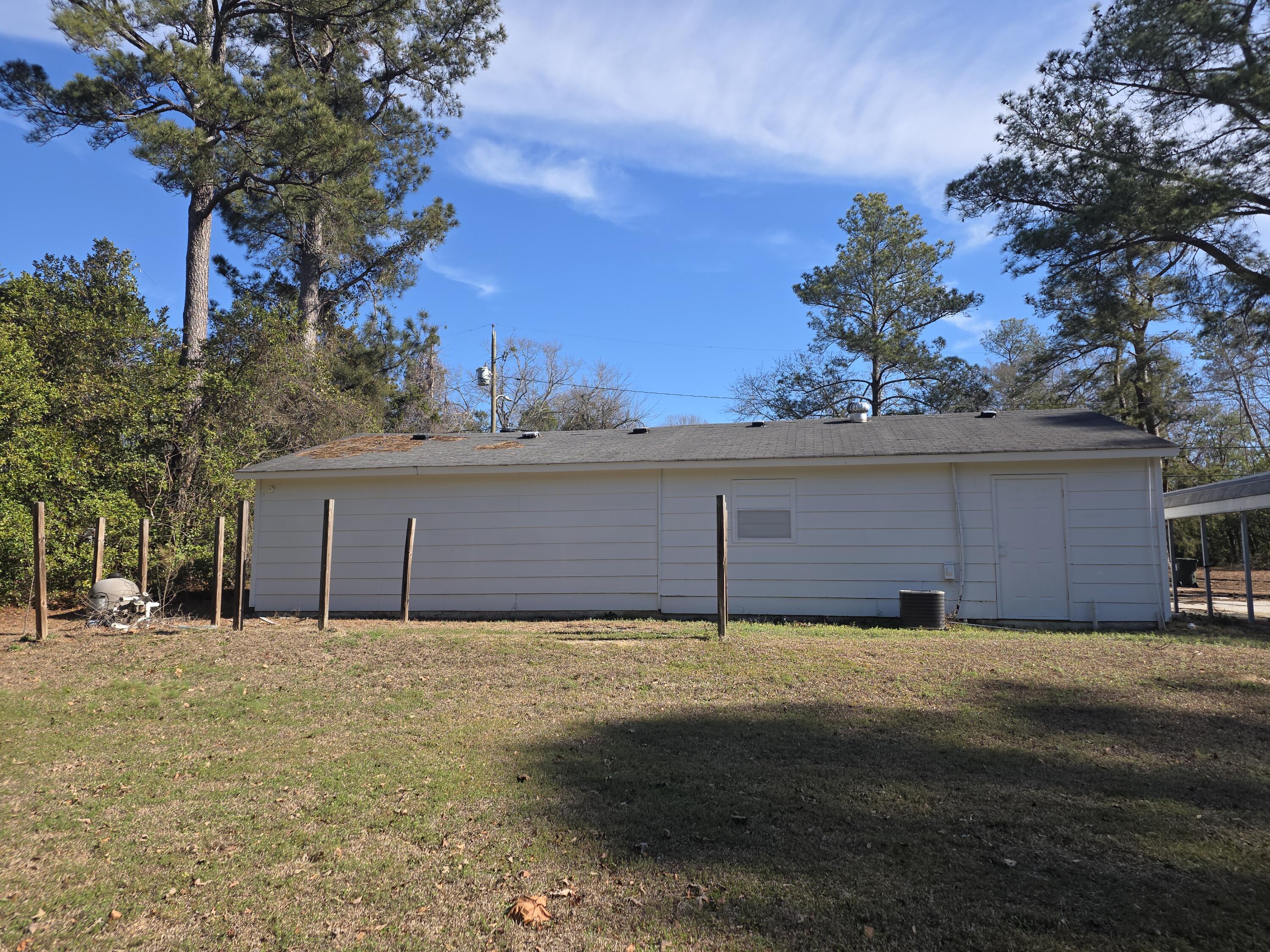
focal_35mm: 23
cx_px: 635
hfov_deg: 73.9
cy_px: 476
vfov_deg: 58.9
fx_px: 844
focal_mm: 6.25
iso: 12
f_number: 1.7
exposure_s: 1/590
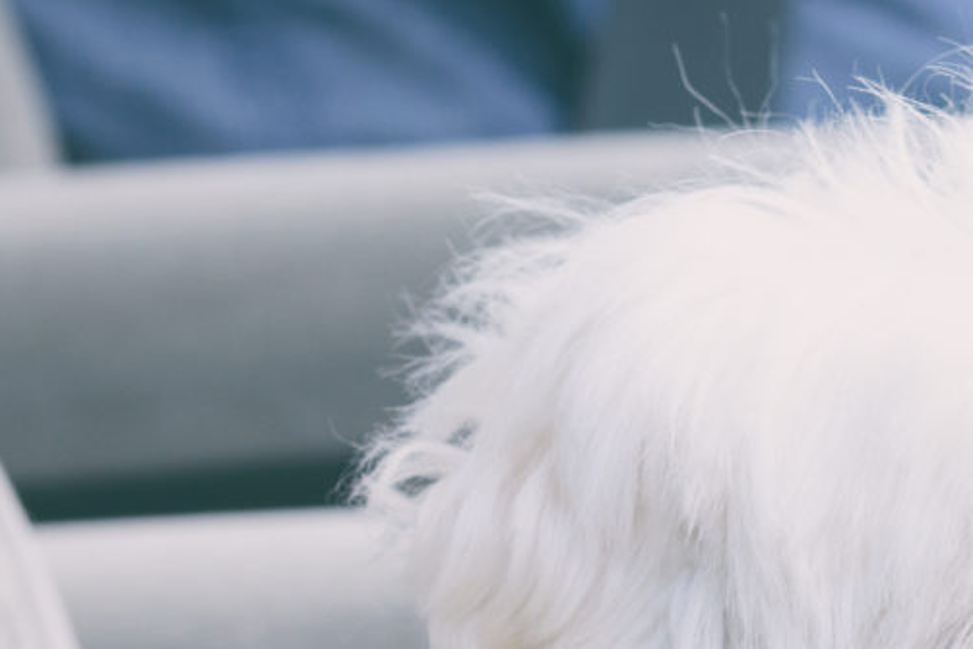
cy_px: 1173
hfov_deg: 3.5
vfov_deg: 2.3
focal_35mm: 592
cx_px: 1299
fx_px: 16004
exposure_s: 1/250
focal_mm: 116
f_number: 5
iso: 400
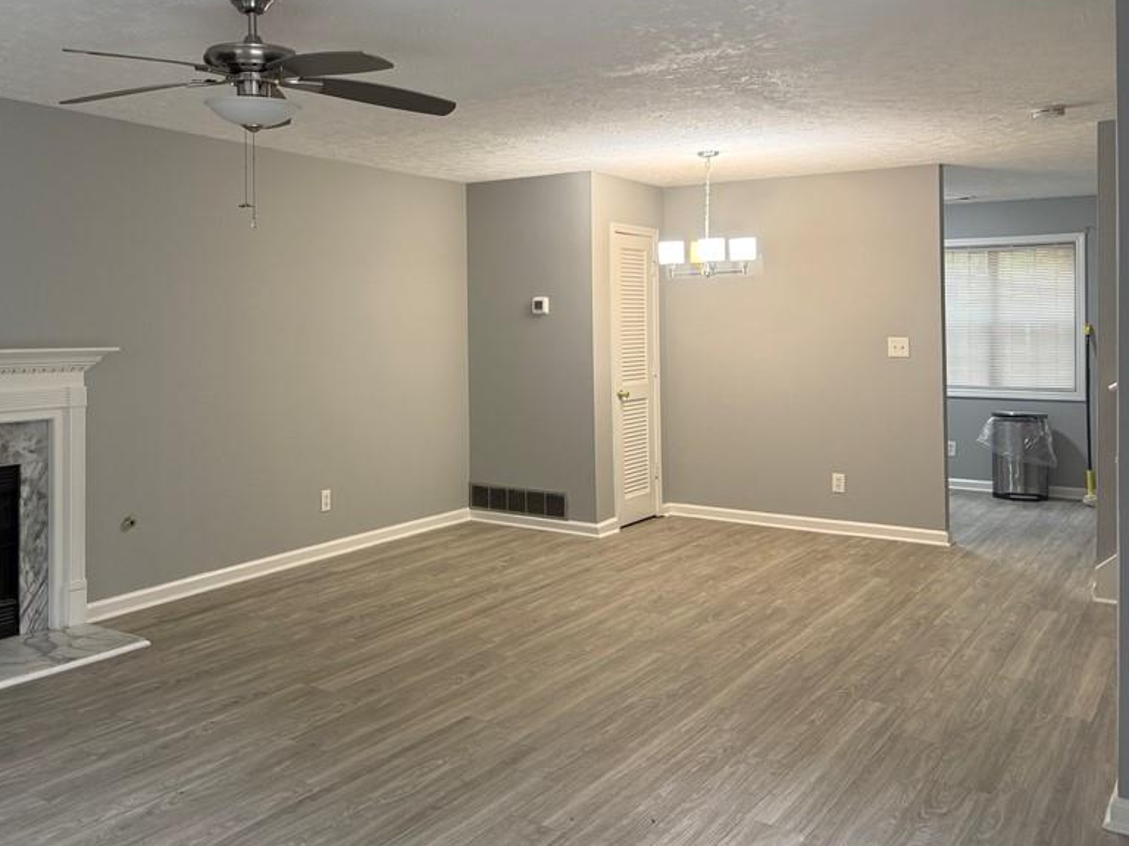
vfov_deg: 43.8
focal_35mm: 32
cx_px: 401
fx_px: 1044
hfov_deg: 55.9
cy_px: 322
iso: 200
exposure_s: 1/60
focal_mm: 6.76
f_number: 1.78
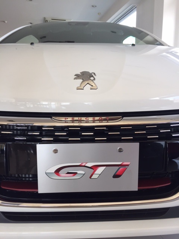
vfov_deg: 61.7
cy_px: 120
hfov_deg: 48.2
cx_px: 90
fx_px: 200
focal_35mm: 29
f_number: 2.2
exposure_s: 1/120
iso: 50
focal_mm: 4.15
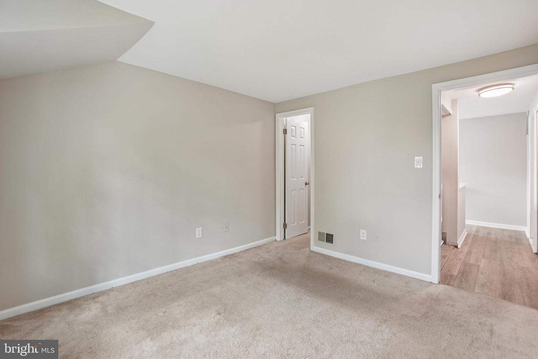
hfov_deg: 100.4
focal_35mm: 15
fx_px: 224
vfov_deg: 77.3
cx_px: 269
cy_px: 180
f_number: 7.1
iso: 100
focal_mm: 10
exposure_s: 1/3.33
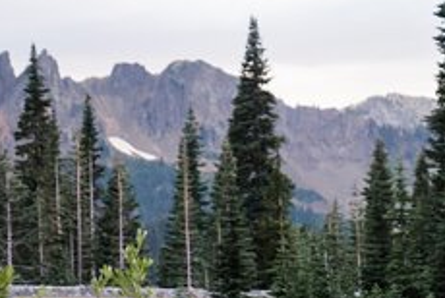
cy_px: 163
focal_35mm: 243
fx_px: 3008
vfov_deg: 5.7
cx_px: 509
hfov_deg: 8.4
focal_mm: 70
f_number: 2.8
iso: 1000
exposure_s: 1/500
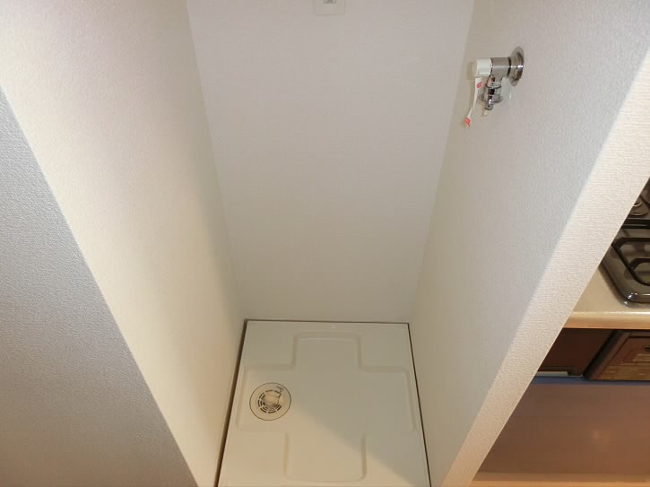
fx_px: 450
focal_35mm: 24
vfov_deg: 56.8
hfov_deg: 71.6
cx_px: 325
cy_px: 244
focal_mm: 4.24
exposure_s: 1/60
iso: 400
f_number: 3
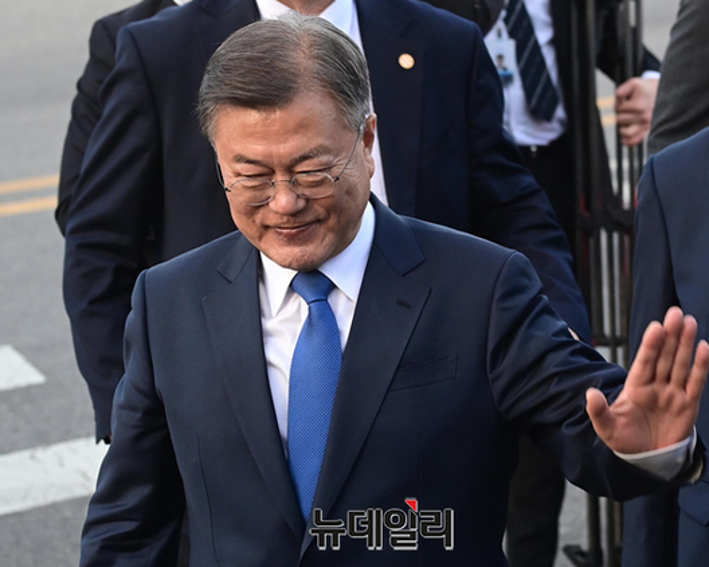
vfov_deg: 10.4
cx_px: 380
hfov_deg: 13.0
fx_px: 3104
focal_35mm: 148
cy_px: 283
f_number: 7.1
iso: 2000
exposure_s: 1/320
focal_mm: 130
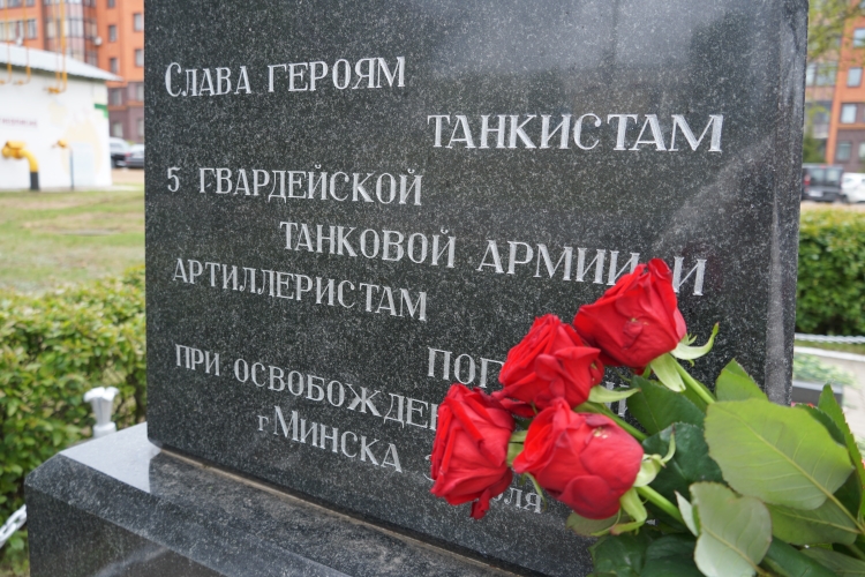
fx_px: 649
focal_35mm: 27
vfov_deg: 47.9
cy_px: 288
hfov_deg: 67.4
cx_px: 432
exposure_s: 1/80
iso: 100
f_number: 4.5
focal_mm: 18
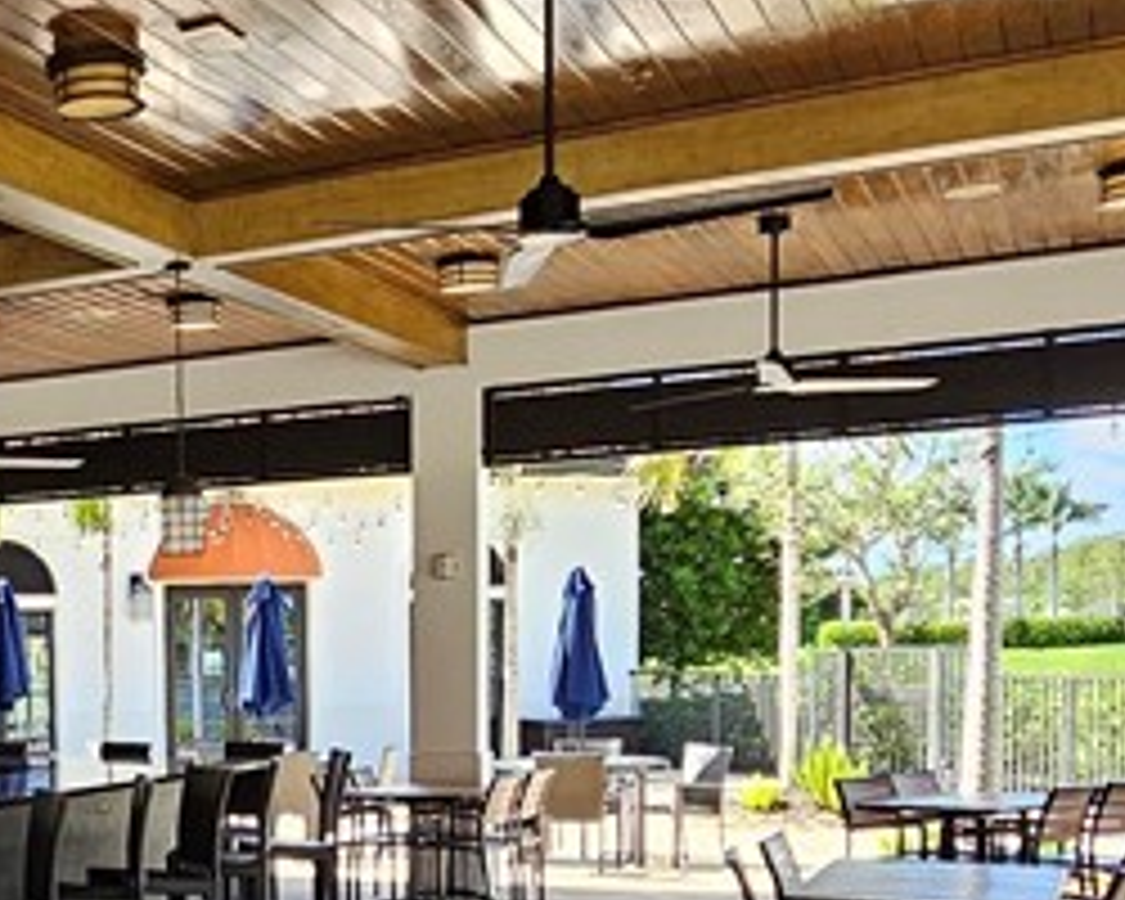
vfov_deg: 28.2
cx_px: -130
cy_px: 778
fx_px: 1731
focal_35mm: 52
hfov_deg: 31.6
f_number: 2.2
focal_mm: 2.2
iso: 64
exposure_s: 1/267
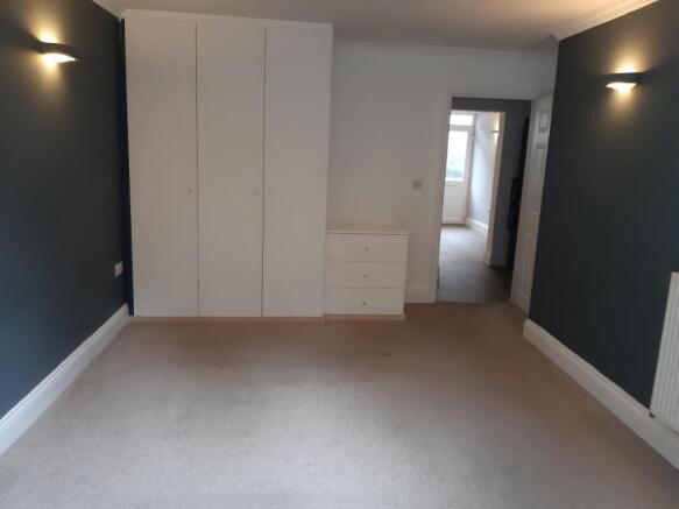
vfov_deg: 51.3
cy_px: 254
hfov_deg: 65.3
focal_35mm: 27
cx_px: 340
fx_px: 530
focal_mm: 3.93
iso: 250
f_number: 1.7
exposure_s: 1/50
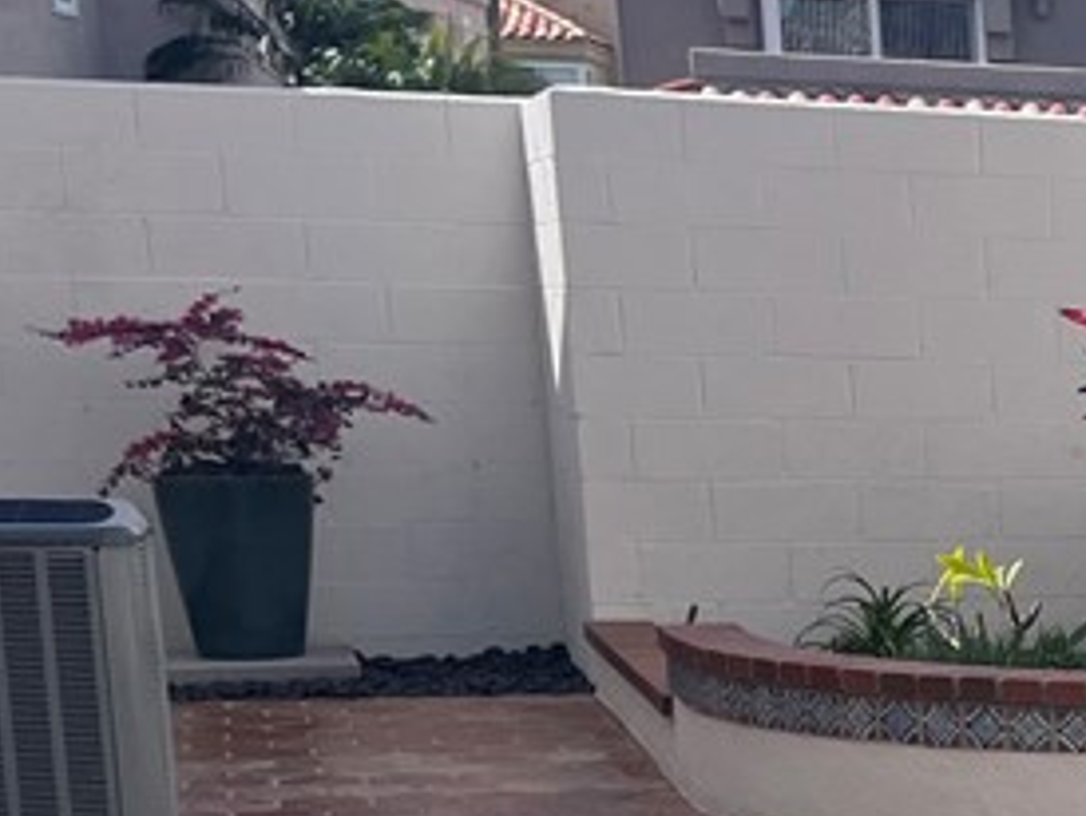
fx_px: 3046
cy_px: 1030
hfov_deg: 16.8
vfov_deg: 14.7
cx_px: 1954
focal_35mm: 97
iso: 50
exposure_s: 1/3311
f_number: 1.6
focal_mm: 5.1
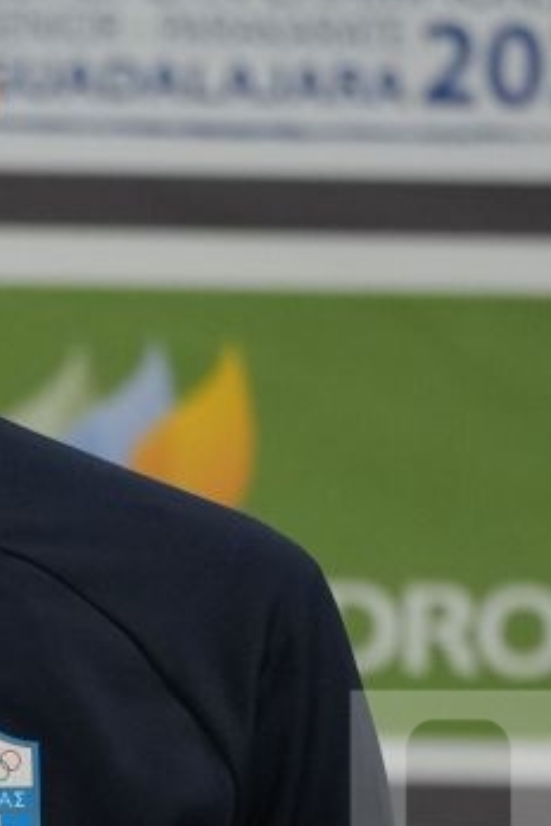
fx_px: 23760
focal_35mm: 1035
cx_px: -233
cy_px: 907
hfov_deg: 1.3
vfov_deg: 2.0
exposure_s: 1/500
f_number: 2.8
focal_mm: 200
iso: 1600
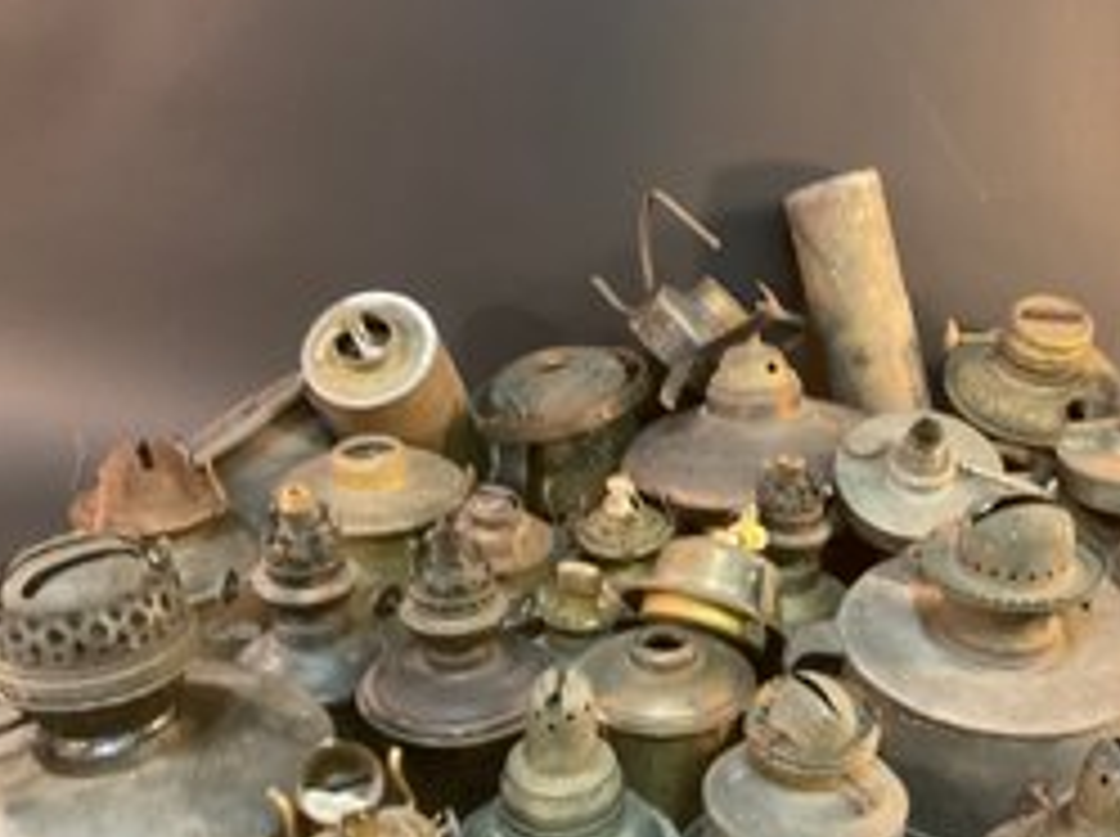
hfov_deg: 46.1
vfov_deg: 35.5
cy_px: 565
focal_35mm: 40
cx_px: 744
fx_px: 1292
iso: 320
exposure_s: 1/40
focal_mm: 3
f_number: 1.8
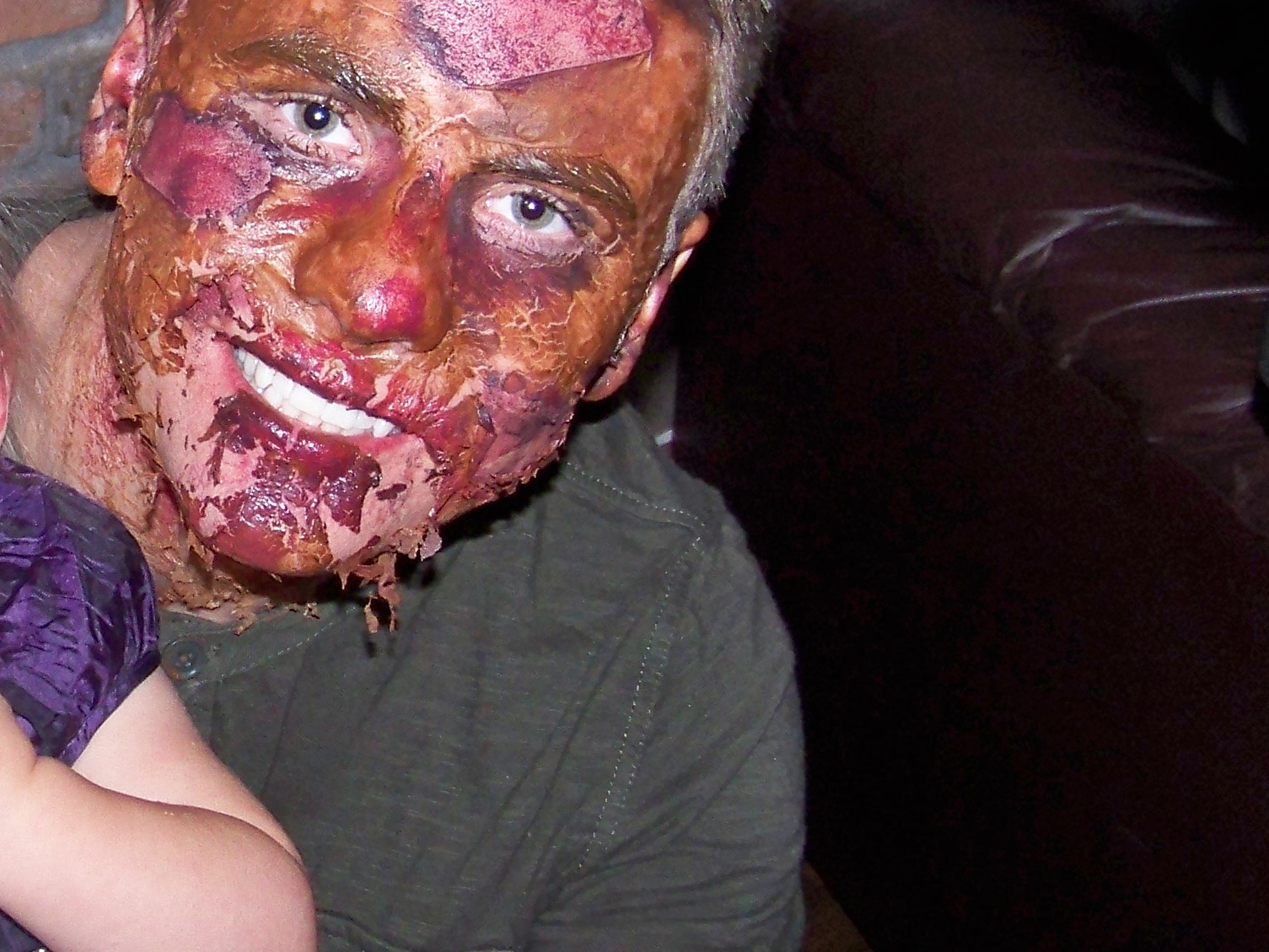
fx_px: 2933
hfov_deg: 23.4
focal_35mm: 80
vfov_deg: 18.4
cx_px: -4
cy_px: 417
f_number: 2.8
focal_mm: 5.85
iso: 200
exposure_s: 1/30
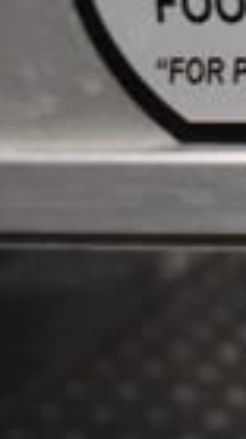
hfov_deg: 7.7
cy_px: 114
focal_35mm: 124
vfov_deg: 17.2
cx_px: 877
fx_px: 1441
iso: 2800
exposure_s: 1/60
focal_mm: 18
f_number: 4
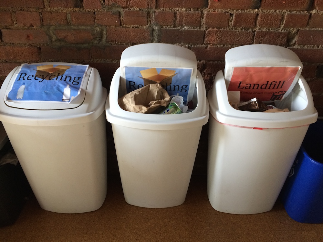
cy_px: 121
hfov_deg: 61.7
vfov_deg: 48.2
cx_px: 162
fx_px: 271
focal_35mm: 29
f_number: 2.2
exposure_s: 1/30
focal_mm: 4.15
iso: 125
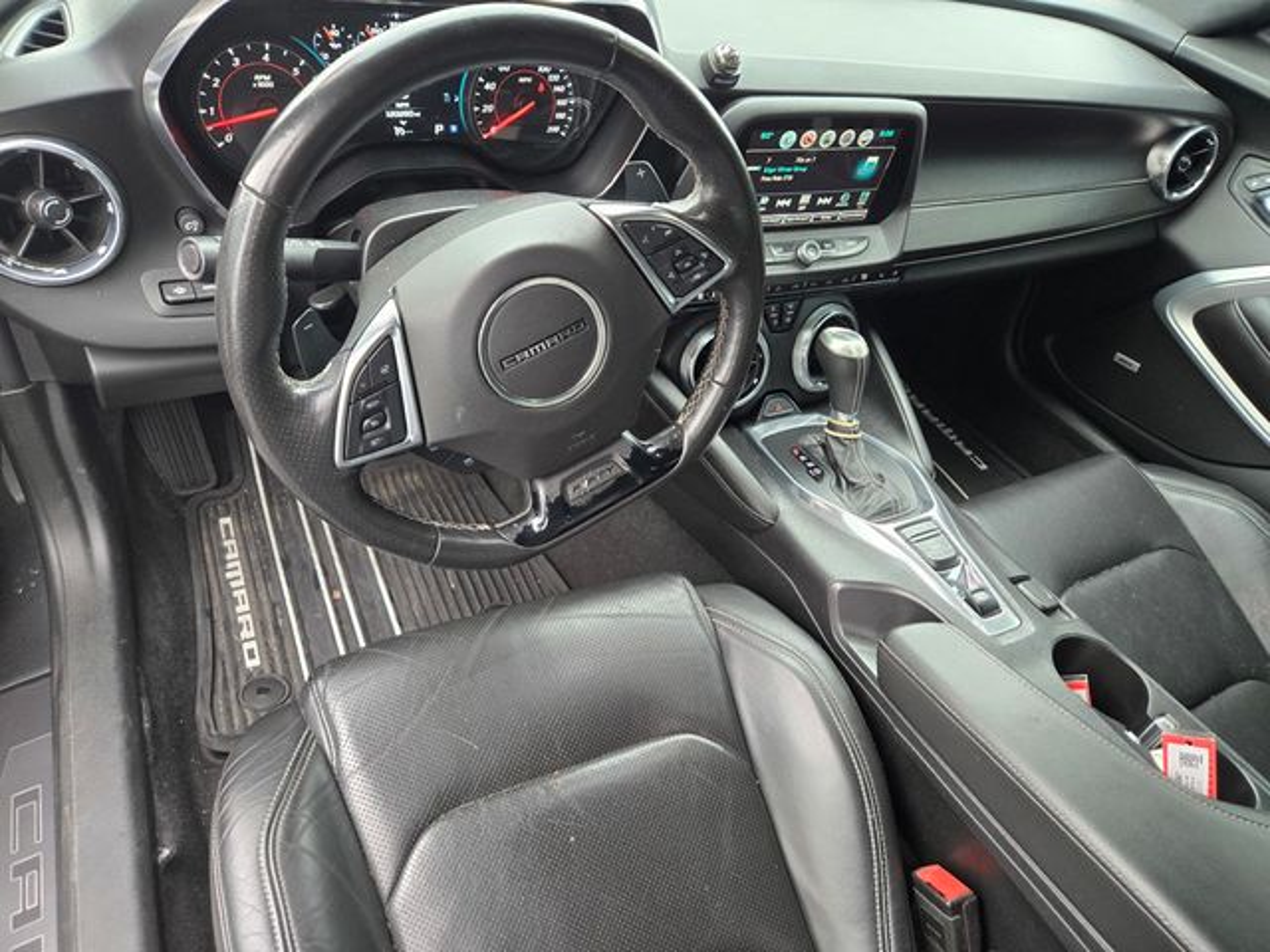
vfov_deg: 58.9
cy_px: 476
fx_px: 844
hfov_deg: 73.9
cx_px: 635
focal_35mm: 23
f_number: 1.8
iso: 250
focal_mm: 5.4
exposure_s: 1/120
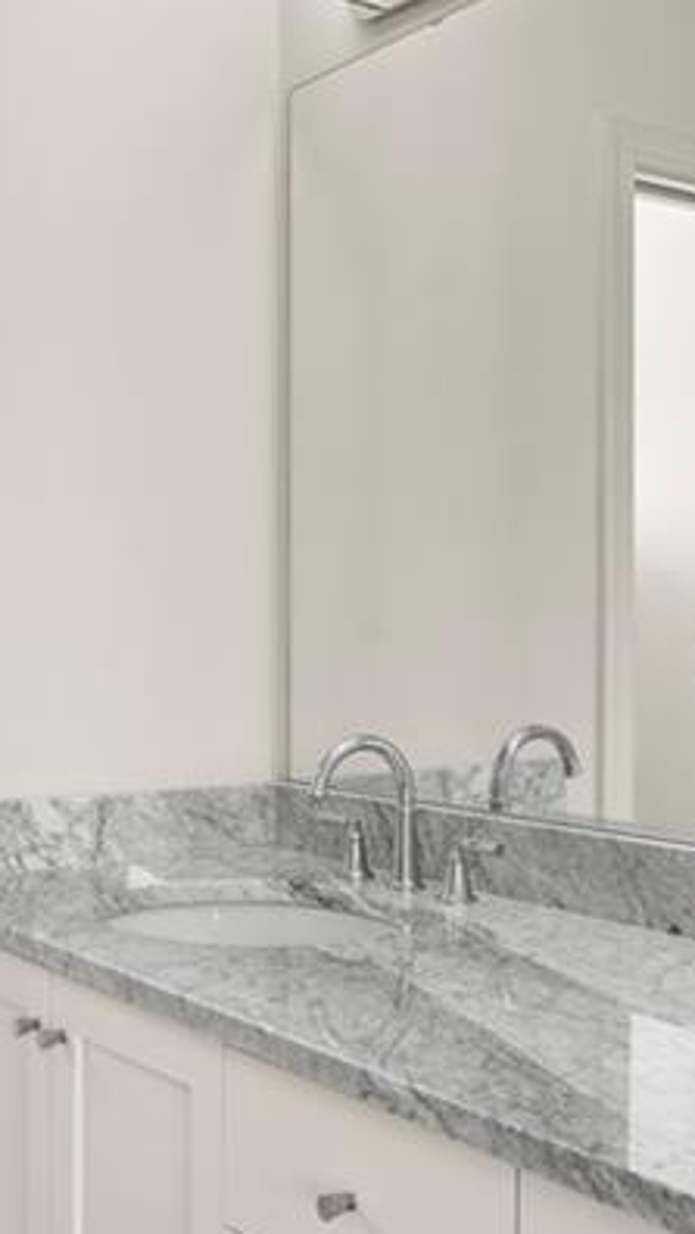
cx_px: 393
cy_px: 636
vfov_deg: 44.6
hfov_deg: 26.0
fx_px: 1506
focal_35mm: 46
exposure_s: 1/10
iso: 200
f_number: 8
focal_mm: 17
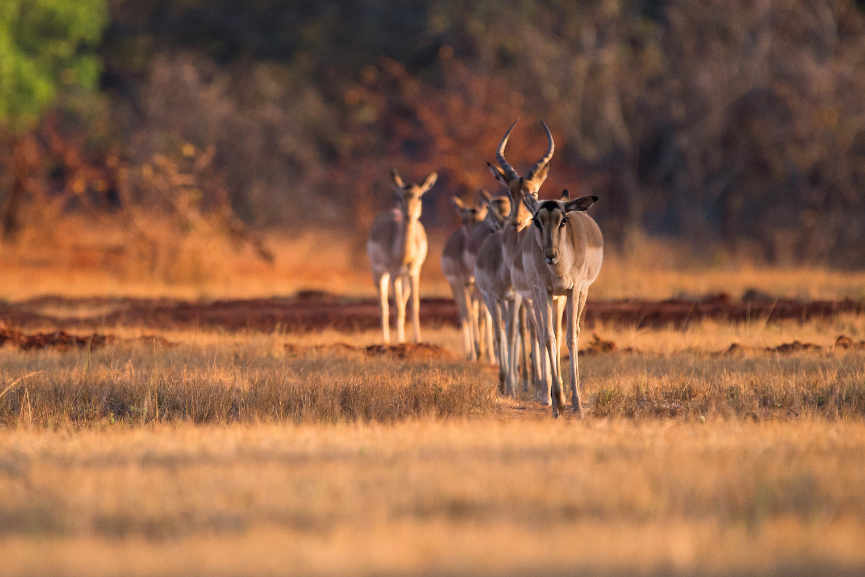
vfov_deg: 1.5
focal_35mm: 946
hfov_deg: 2.2
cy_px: 270
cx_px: 356
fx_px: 22738
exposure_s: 1/1000
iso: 1400
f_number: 6.3
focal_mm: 600
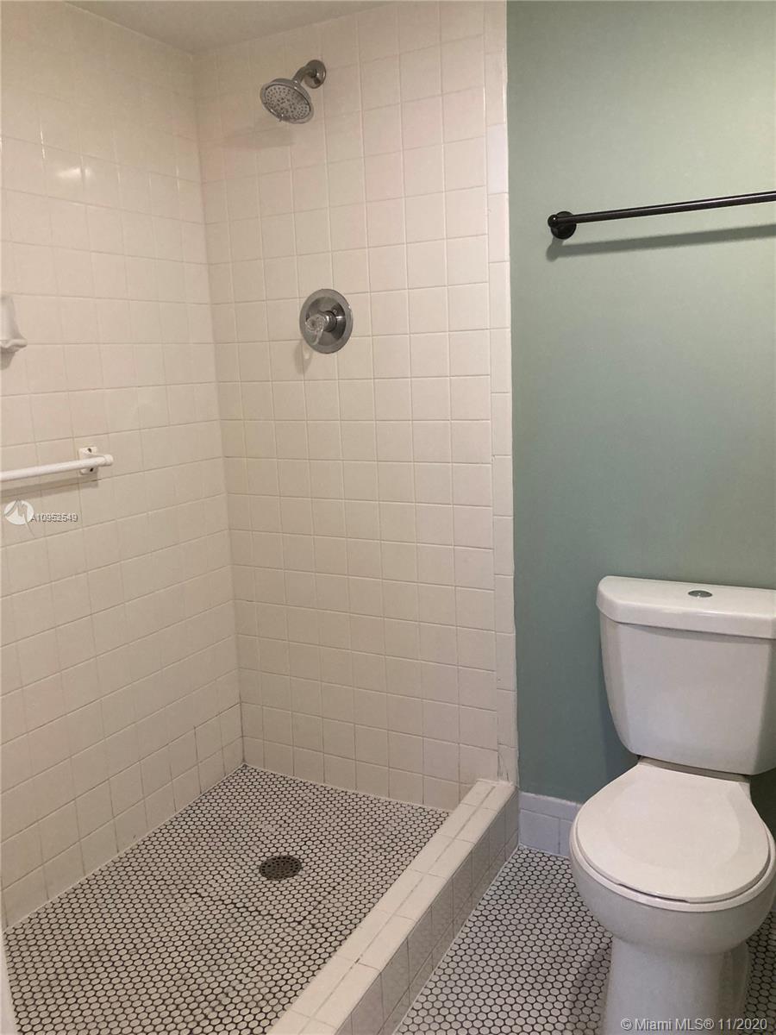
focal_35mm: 28
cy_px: 518
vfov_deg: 63.4
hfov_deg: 49.7
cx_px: 388
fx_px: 837
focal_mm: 3.99
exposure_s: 1/60
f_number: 1.8
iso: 200
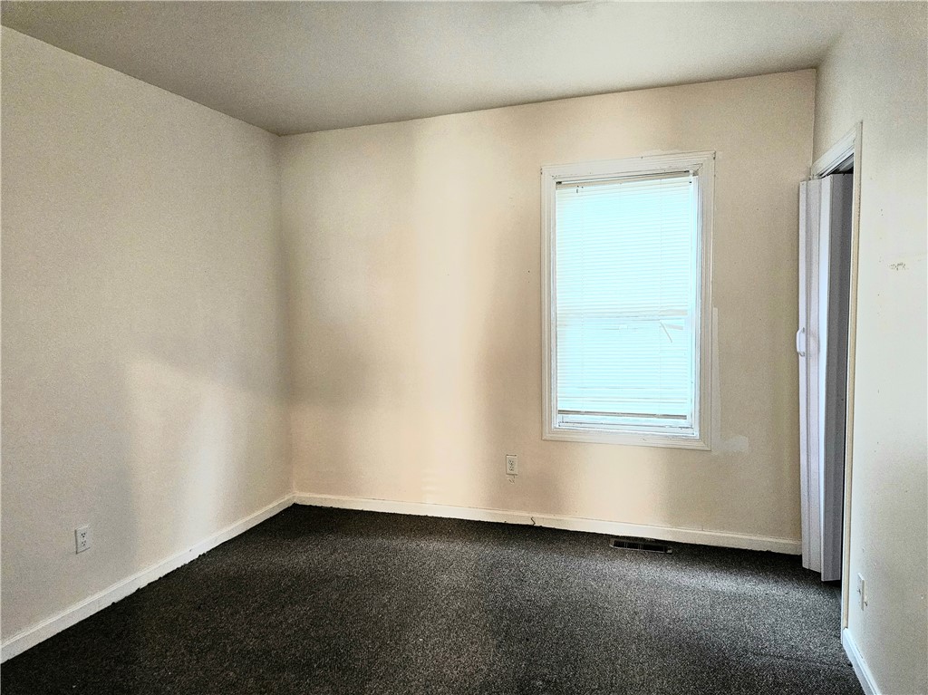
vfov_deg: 58.8
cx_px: 464
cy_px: 348
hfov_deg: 74.0
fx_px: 616
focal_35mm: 23
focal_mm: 5.4
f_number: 1.8
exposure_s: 1/120
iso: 640
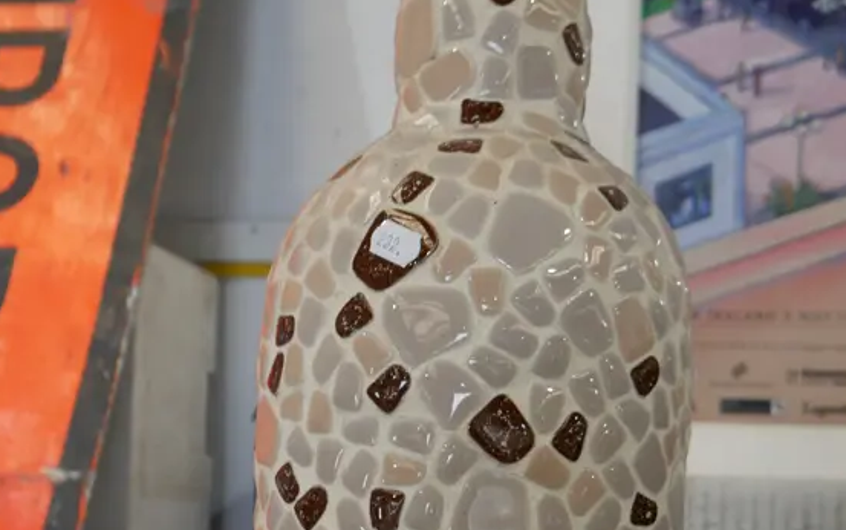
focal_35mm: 55
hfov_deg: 36.8
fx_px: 1268
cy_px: 466
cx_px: 467
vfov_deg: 23.0
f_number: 3.5
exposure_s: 1/60
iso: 320
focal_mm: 14
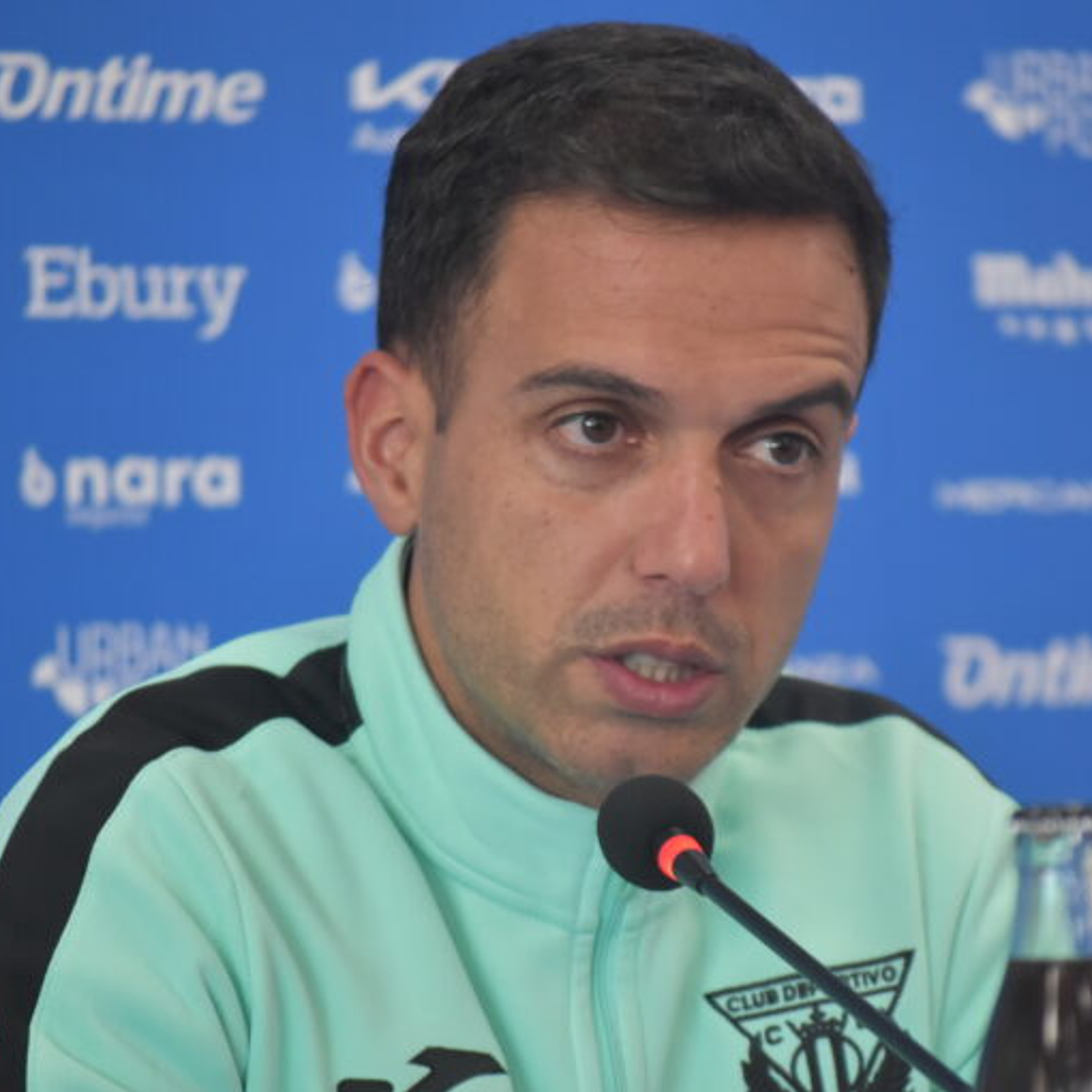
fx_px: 10279
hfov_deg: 6.1
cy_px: 546
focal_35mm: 288
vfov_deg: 6.1
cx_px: 627
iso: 1600
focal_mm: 150
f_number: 5
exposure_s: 1/125
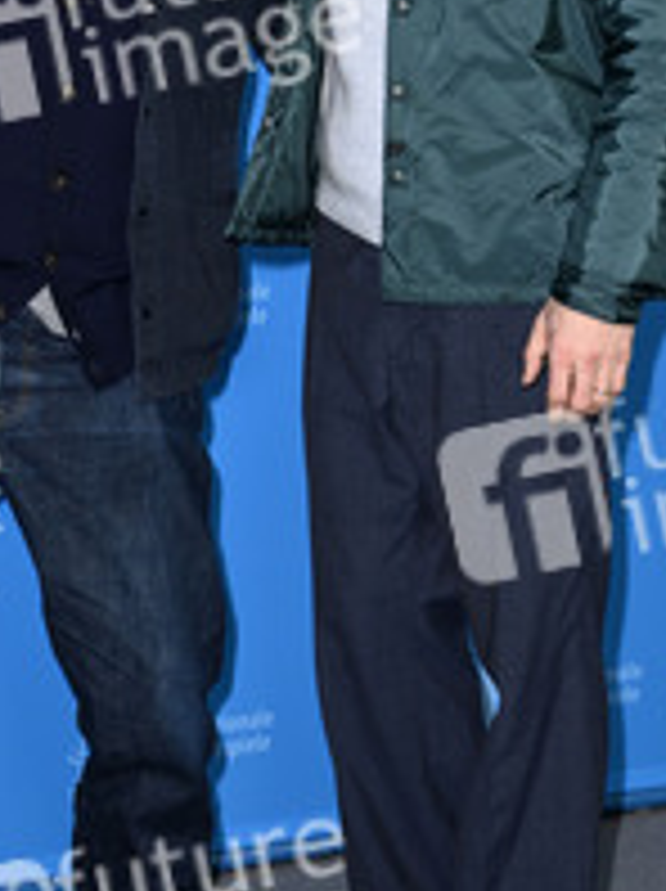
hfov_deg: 11.2
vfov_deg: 14.9
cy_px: 252
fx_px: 3394
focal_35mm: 132
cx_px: 261
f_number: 5.6
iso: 800
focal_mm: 68
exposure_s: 1/200
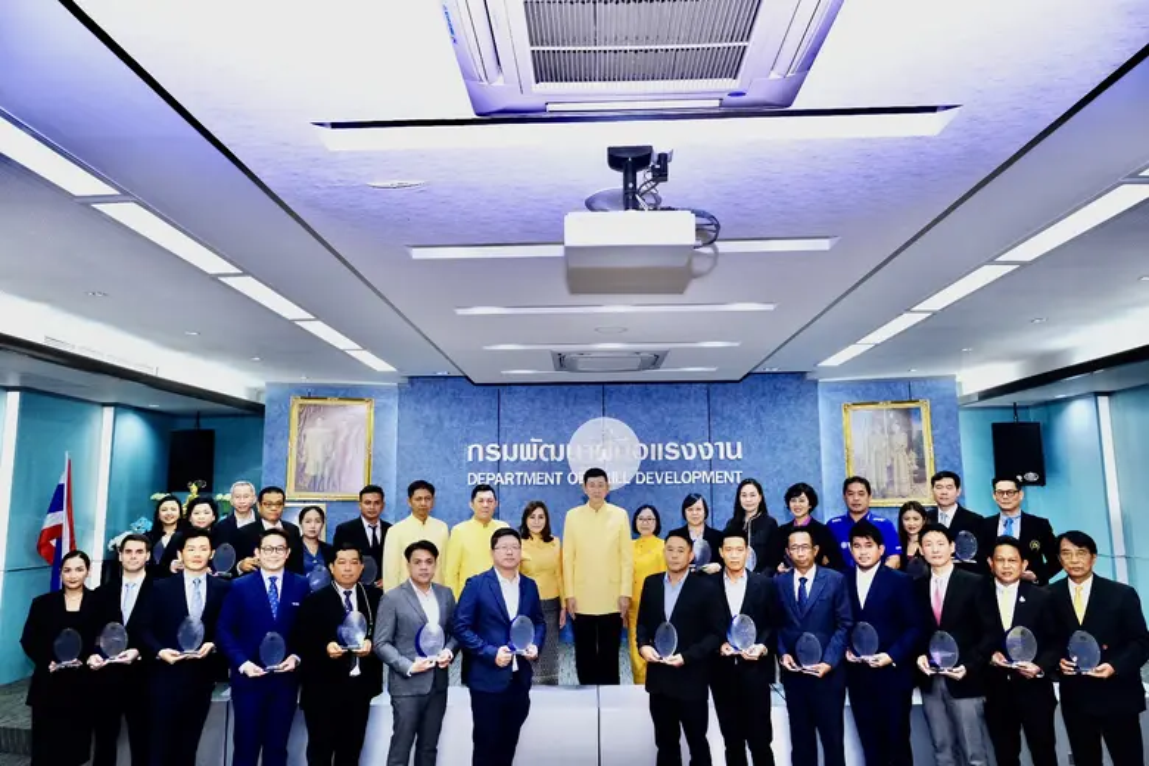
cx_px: 574
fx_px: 766
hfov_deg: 73.7
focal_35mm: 24
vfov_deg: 53.1
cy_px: 383
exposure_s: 1/250
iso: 2500
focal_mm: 16
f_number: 4.5
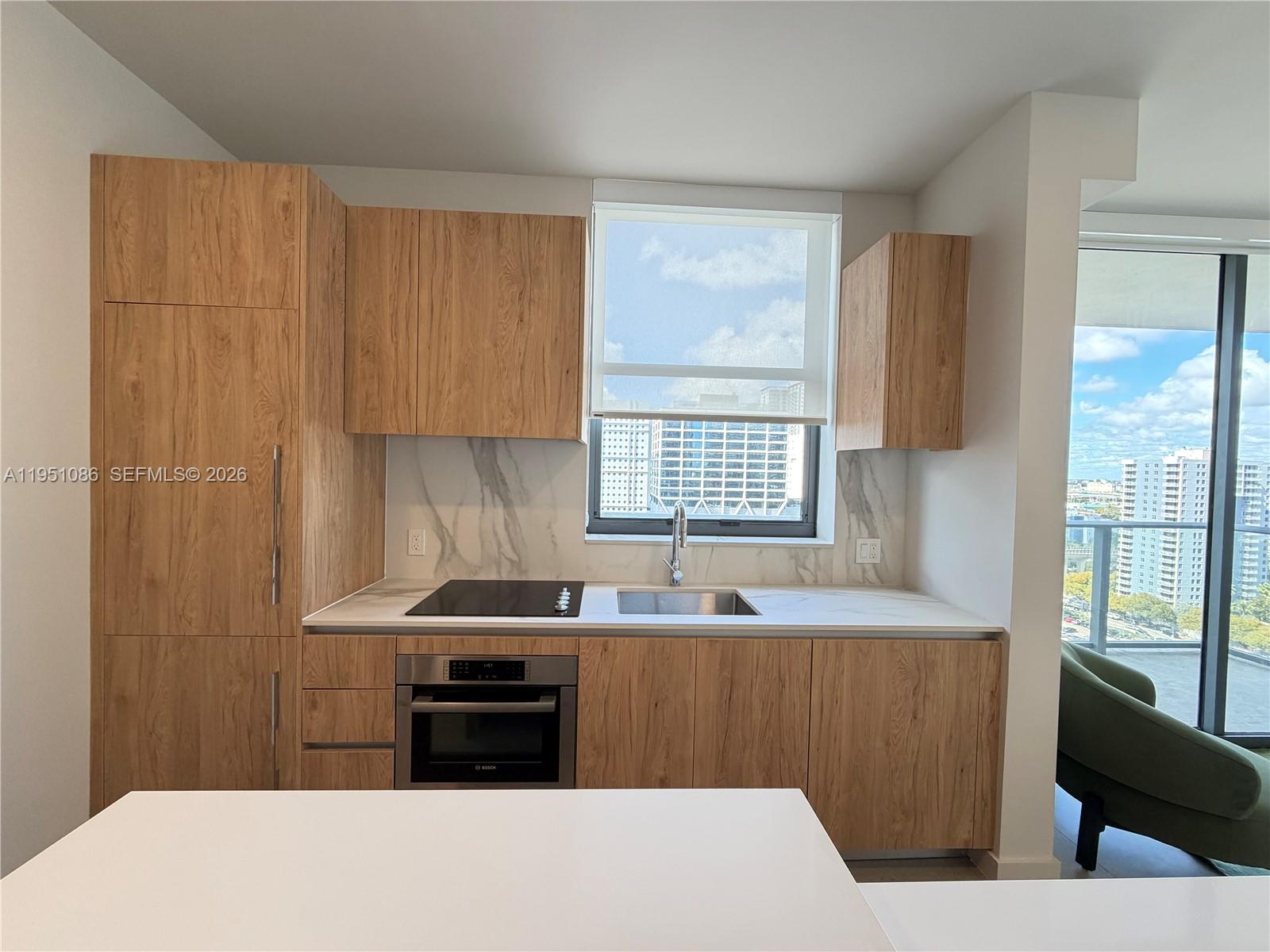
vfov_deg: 85.7
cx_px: 635
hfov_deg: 102.1
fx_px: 514
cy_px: 476
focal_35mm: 14
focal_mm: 2.22
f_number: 2.2
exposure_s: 1/120
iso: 250
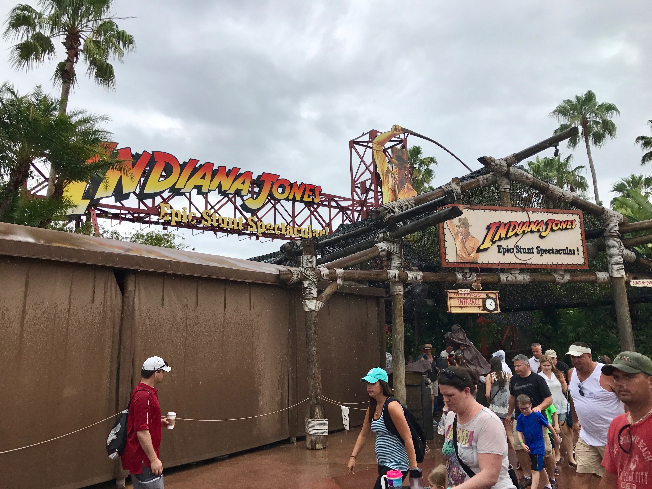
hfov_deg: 63.4
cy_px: 244
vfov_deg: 49.7
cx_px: 326
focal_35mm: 28
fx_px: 527
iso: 20
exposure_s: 1/1100
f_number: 1.8
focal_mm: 3.99
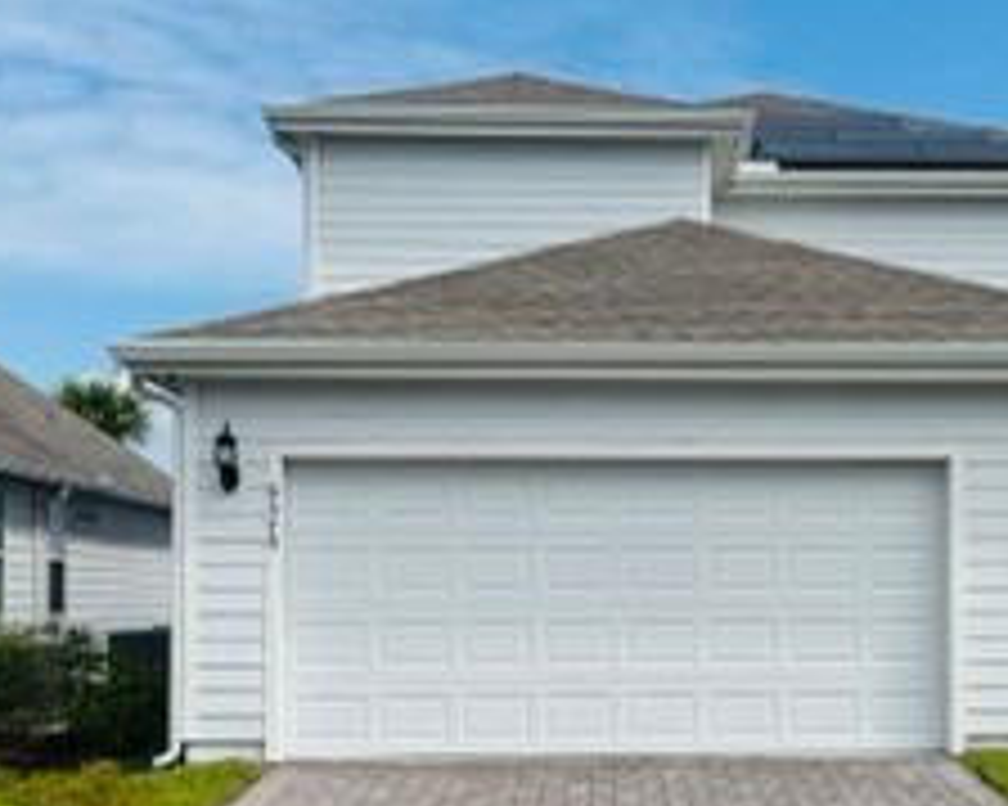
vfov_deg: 22.7
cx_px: 693
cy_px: 527
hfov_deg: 28.1
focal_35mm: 67
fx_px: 1998
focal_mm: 6.76
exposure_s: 1/7092
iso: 80
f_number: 1.78
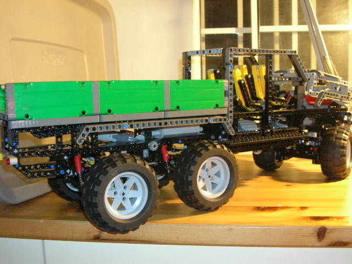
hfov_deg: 46.8
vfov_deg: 36.0
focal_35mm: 40
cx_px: 176
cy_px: 132
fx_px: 407
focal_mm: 6.6
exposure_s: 1/3
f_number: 3
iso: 200
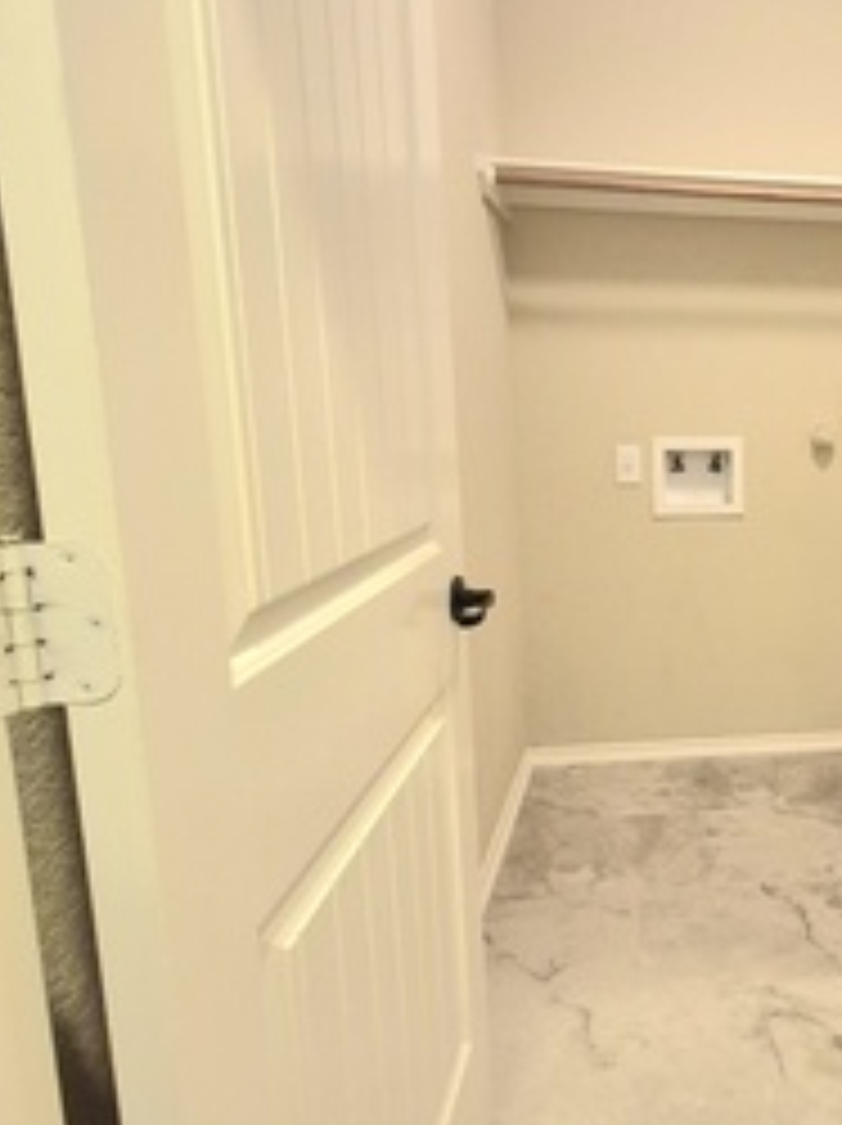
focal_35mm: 25
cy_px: 549
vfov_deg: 69.4
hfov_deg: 47.9
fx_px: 812
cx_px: 788
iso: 640
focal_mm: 1.74
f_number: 2.2
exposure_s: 1/60.2
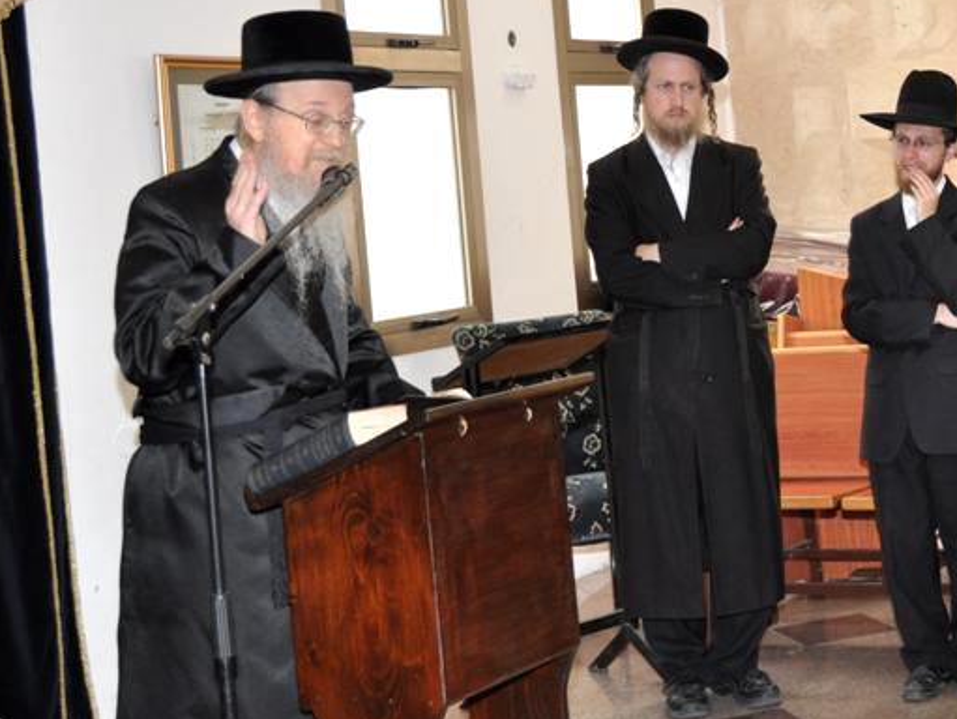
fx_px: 2075
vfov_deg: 19.6
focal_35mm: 75
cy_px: 286
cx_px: 942
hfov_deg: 24.8
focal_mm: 26
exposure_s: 1/60
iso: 400
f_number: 4
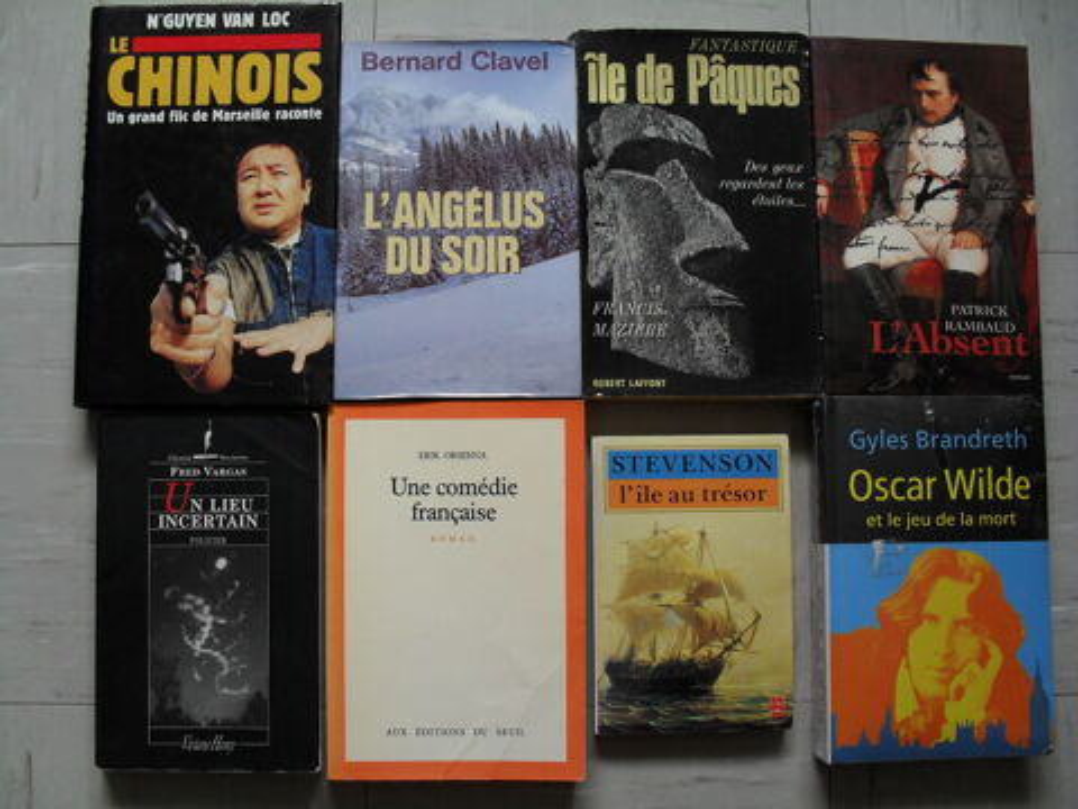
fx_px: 1090
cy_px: 404
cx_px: 539
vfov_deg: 40.7
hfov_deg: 52.6
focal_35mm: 35
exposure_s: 1/45
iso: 100
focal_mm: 6.3
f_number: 3.2
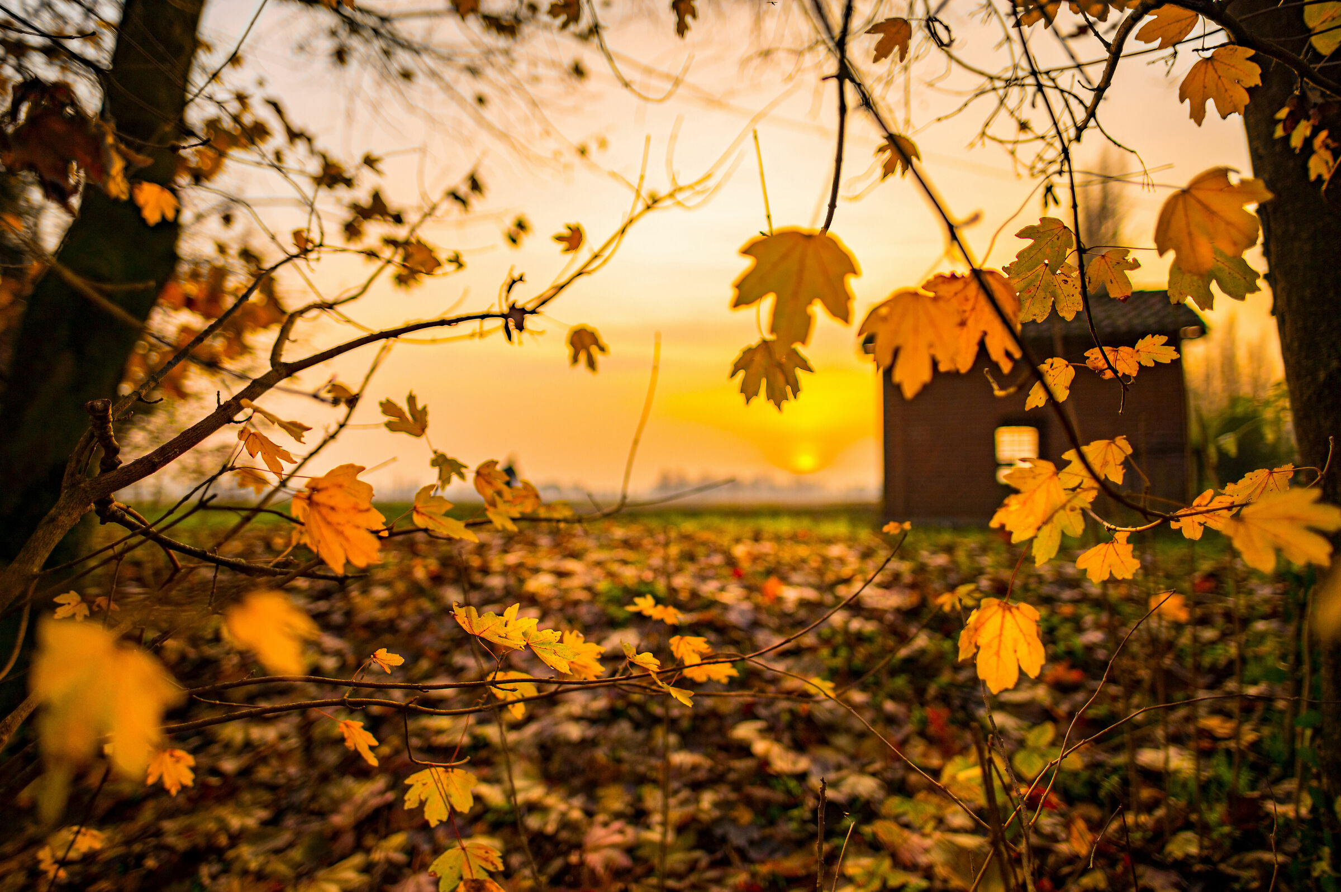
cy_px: 446
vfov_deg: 37.8
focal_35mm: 35
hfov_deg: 54.5
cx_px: 670
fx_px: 1303
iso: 100
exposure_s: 1/640
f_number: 2
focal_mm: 35
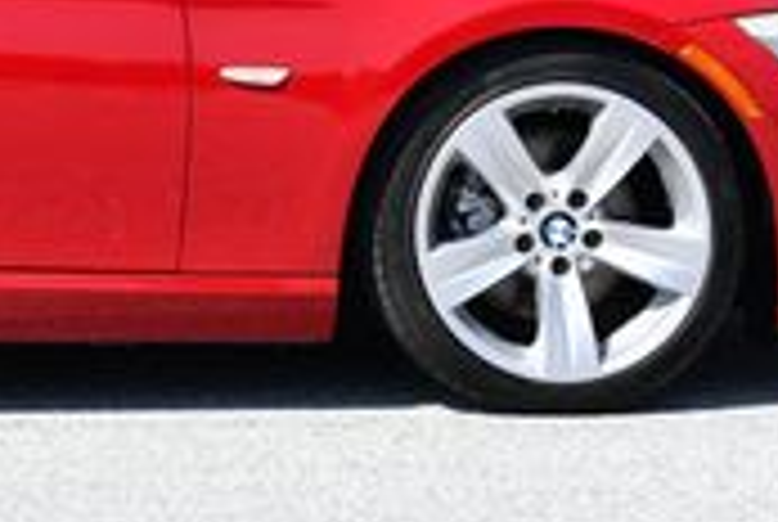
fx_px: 4633
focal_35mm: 214
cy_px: -423
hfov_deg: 9.3
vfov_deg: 6.3
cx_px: -378
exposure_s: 1/250
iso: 125
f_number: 8
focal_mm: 29
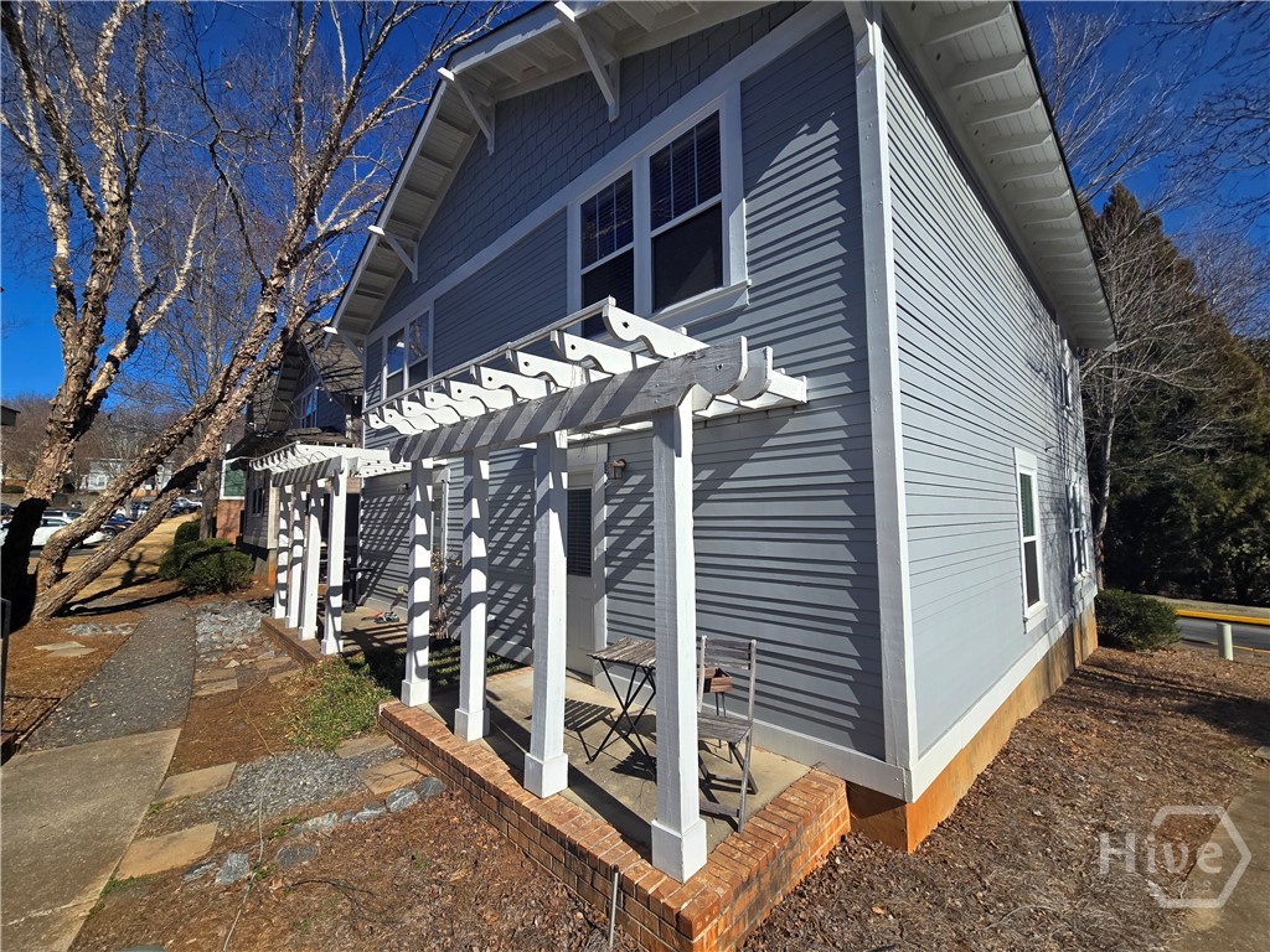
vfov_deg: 89.9
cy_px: 476
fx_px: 477
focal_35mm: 13
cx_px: 635
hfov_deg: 106.2
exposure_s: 1/2977
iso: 50
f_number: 2.2
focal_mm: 2.2
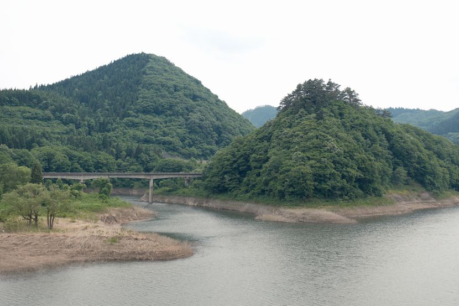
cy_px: 153
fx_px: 599
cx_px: 230
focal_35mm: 47
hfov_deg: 41.9
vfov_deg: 28.6
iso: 125
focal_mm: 31.1
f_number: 3.6
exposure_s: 1/500
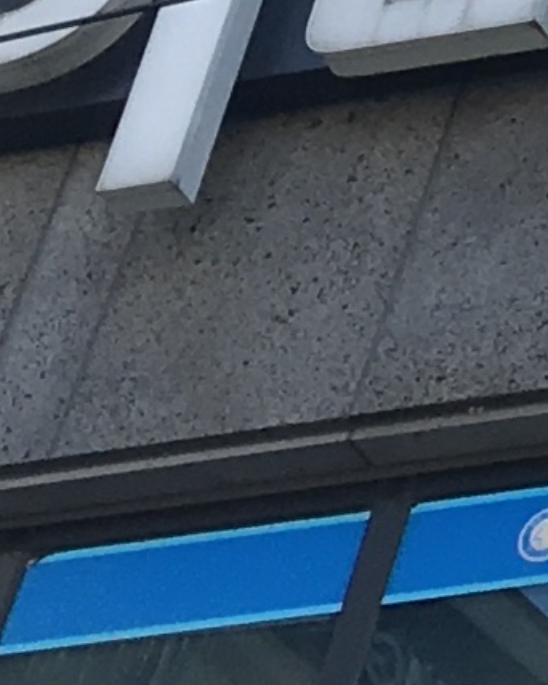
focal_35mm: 267
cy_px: -1100
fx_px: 5409
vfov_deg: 6.8
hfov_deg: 5.2
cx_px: 2150
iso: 25
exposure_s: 1/368
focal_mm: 4.15
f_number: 2.2
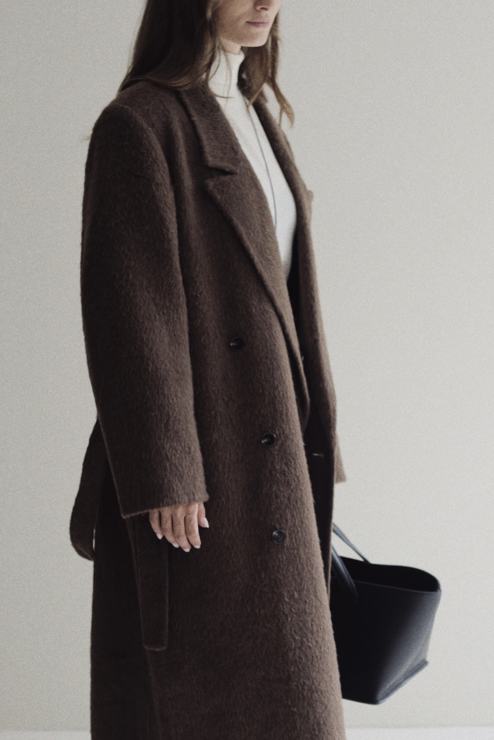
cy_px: 442
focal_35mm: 92
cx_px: 252
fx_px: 1894
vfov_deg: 22.1
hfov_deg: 14.9
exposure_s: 1/85
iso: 320
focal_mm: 35
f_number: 2
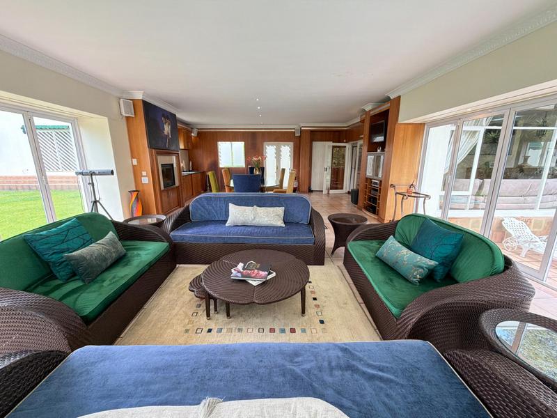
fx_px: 225
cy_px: 209
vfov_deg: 85.7
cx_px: 278
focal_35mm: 14
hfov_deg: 102.1
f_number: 2.2
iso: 200
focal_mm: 2.22
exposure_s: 1/121
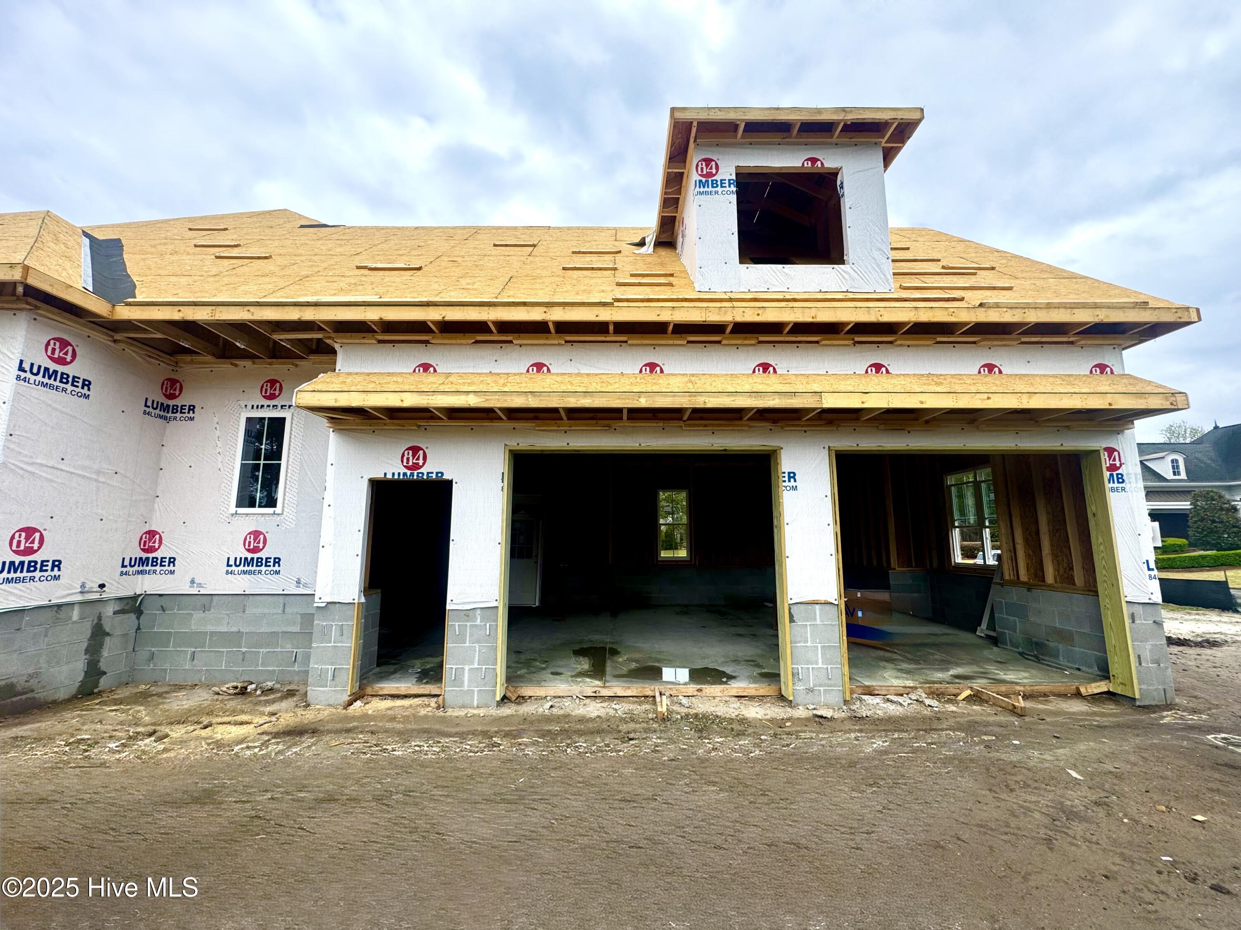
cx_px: 620
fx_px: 502
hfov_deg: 102.1
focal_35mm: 14
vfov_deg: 85.7
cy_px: 465
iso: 50
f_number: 2.2
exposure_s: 1/779
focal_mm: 2.22
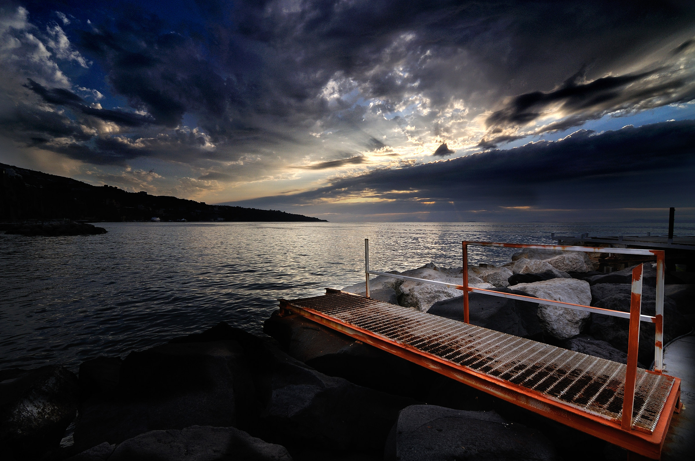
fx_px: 318
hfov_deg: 95.0
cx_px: 348
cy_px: 230
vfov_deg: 71.9
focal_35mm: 16
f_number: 11
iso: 200
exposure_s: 1/320
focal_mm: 11
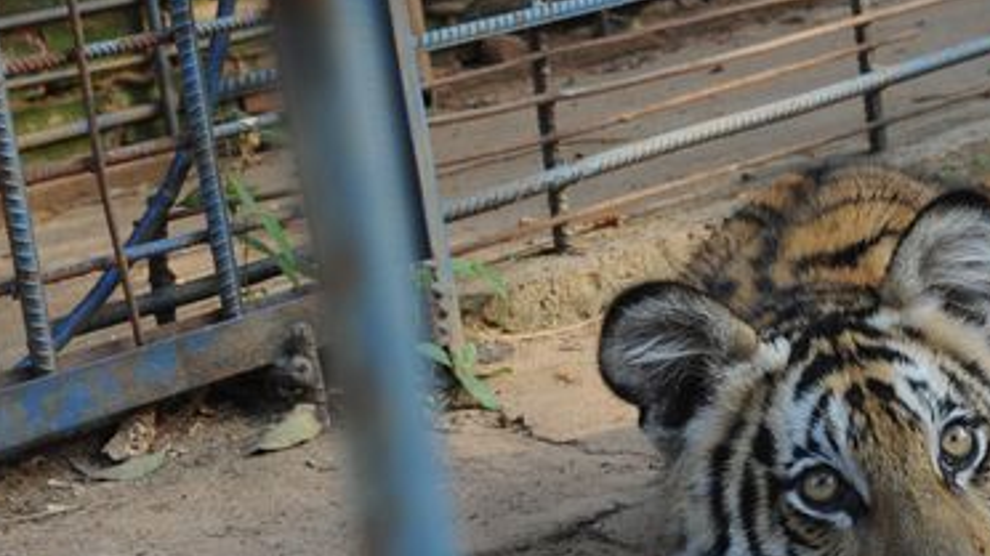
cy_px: 165
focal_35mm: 99
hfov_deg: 21.4
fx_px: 2610
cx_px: 601
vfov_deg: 12.1
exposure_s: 1/200
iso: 500
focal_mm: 23
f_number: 5
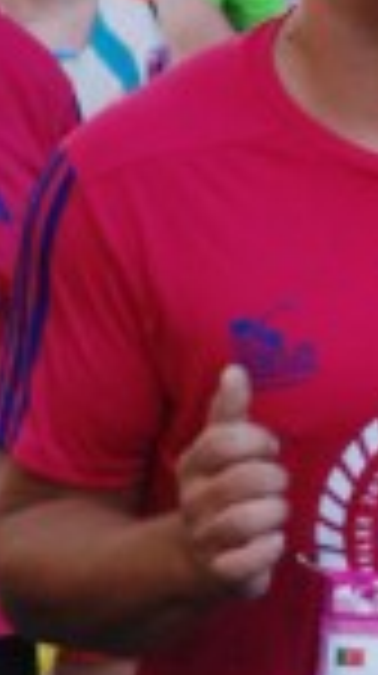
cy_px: 220
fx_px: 8459
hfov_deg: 2.5
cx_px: 812
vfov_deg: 4.6
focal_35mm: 473
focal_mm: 75
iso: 1000
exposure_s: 1/640
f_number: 5.6
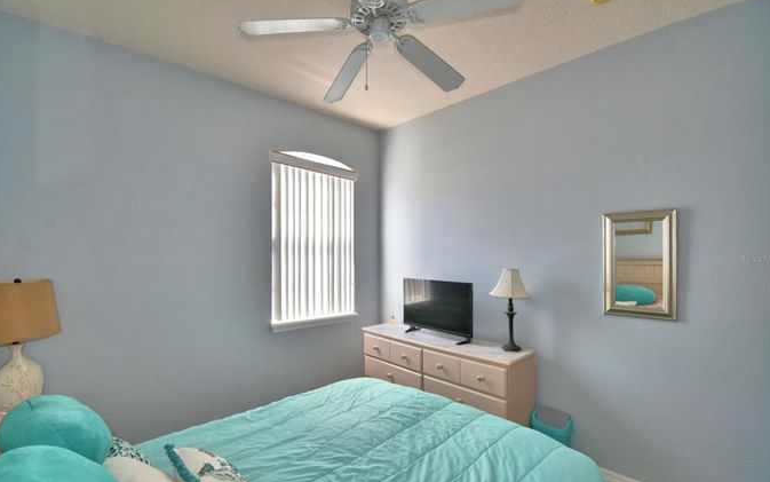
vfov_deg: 71.2
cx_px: 379
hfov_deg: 97.8
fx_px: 336
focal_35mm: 16
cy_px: 258
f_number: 4.5
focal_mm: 10
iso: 110
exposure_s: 1/60
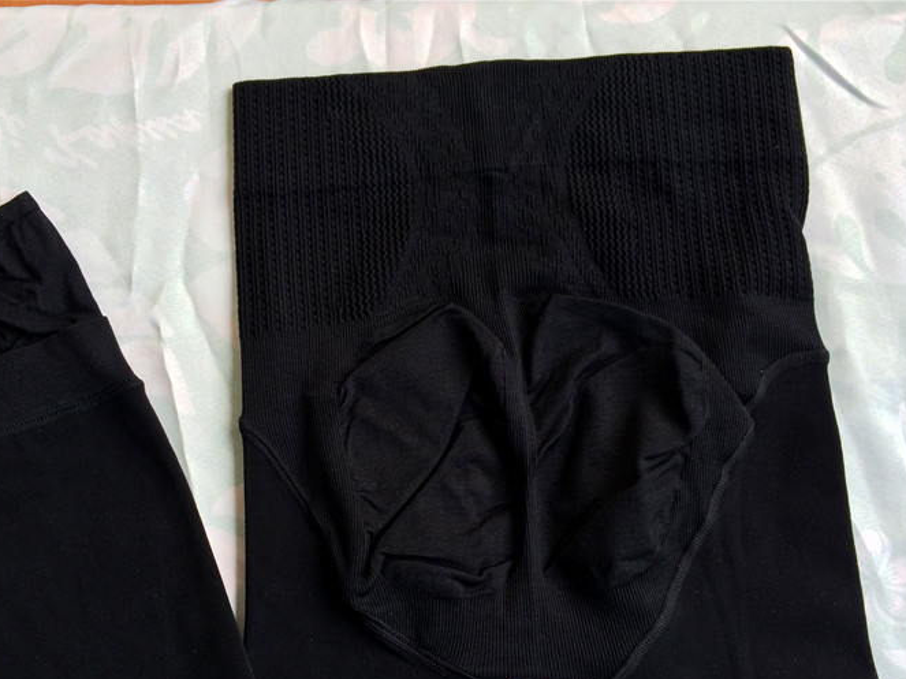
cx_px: 418
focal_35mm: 35
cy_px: 408
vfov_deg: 40.5
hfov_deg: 52.6
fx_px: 916
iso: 32
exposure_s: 1/156
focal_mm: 4.15
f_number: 2.2
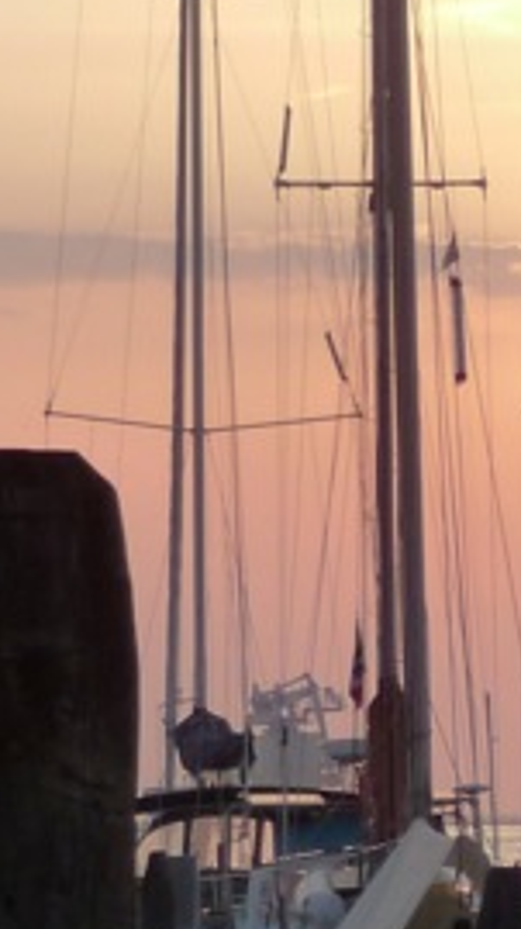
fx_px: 7355
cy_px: 646
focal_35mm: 299
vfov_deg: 7.2
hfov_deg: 3.9
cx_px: 1535
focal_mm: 12.2
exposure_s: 1/320
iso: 160
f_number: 4.6
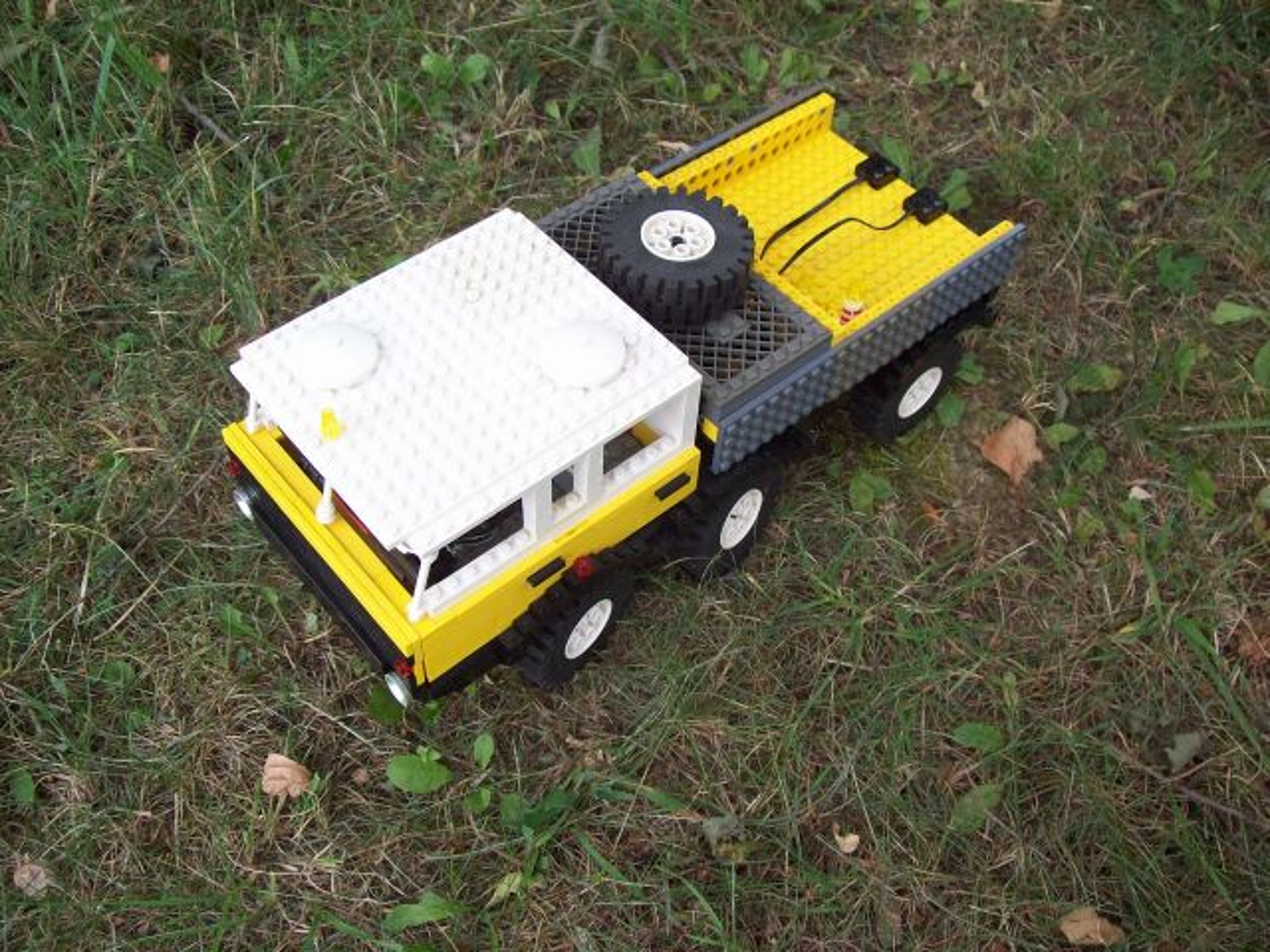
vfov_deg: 39.7
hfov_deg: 51.4
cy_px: 476
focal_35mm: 36
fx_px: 1321
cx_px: 635
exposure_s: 1/237
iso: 80
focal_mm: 6
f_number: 2.7
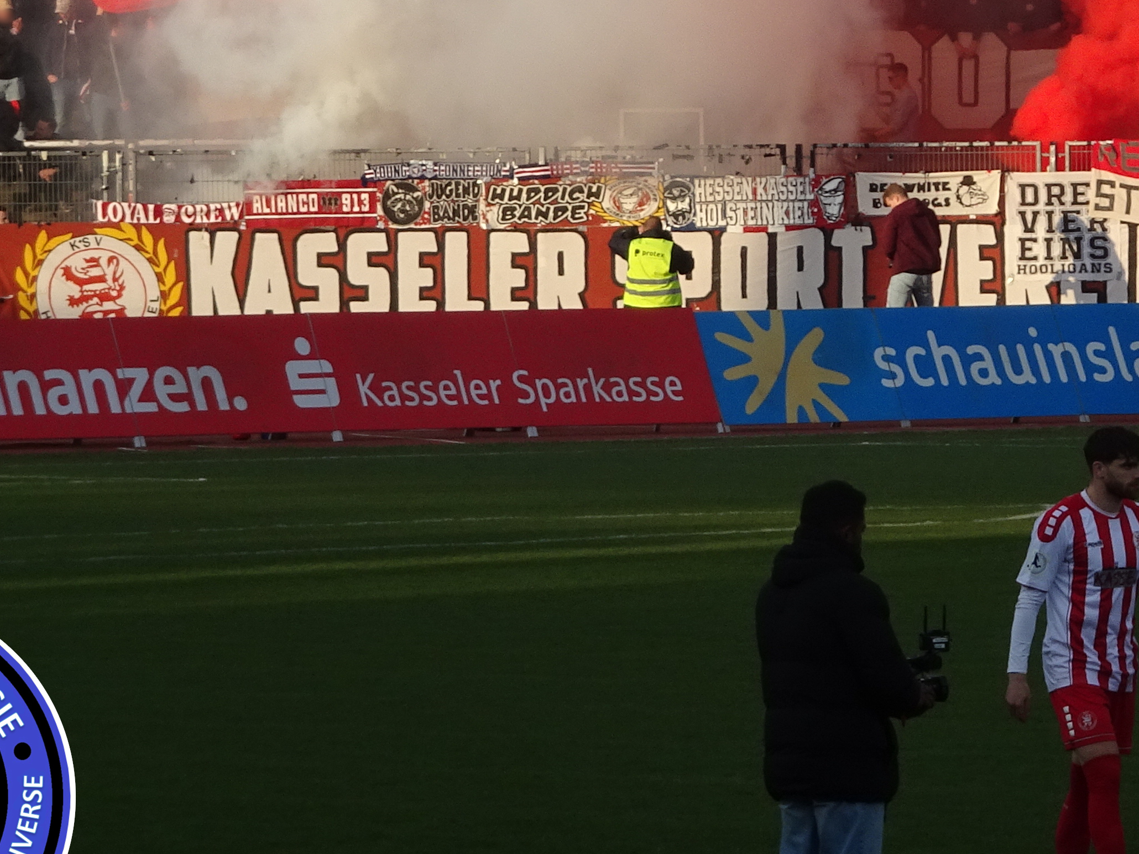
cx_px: 1001
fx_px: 13918
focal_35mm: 423
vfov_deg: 3.5
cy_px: 11
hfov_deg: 4.7
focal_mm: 30.42
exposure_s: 1/200
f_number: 5.6
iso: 80
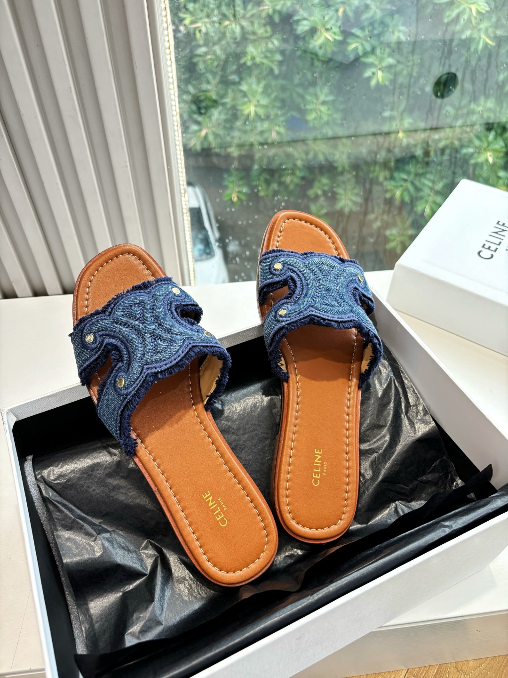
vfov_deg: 67.3
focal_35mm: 26
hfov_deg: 53.1
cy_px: 339
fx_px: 509
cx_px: 254
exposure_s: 1/121
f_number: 1.6
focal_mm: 5.96
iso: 80
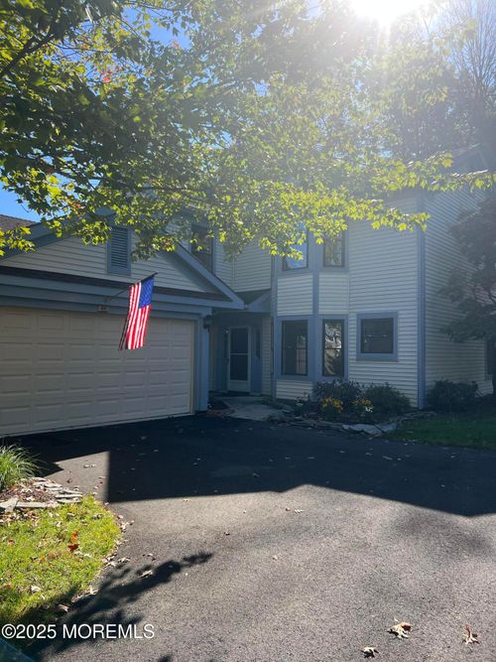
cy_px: 331
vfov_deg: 67.3
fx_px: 497
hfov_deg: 53.0
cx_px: 248
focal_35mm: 26
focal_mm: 5.7
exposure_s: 1/1838
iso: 50
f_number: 1.5
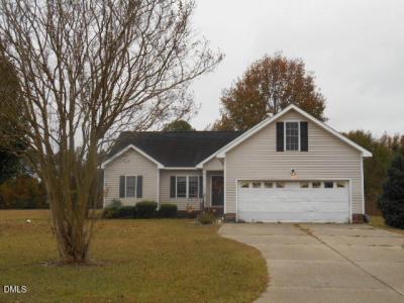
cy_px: 152
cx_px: 202
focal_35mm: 41
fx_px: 479
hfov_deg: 45.8
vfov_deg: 35.1
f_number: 3.9
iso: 80
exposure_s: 1/200
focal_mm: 7.2
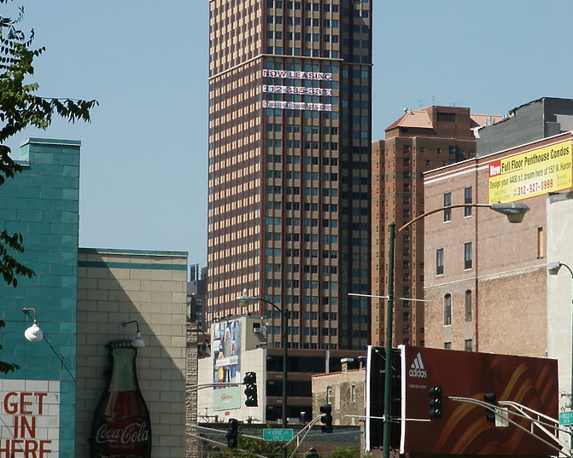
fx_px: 3087
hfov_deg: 10.6
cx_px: 286
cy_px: 170
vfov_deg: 8.5
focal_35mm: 182
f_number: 8
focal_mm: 28.23
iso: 64
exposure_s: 1/250
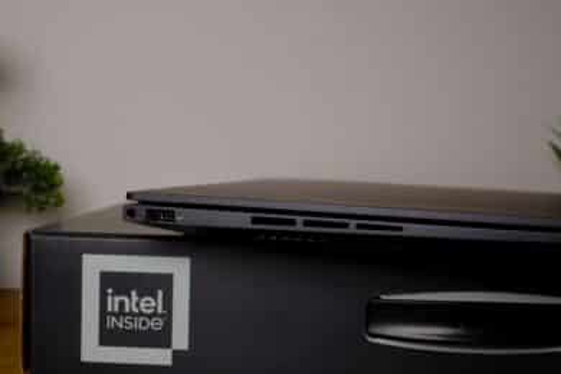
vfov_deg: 26.5
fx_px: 795
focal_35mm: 51
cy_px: 187
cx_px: 280
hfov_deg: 38.9
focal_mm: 34.2
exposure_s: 1/58
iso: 320
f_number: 8
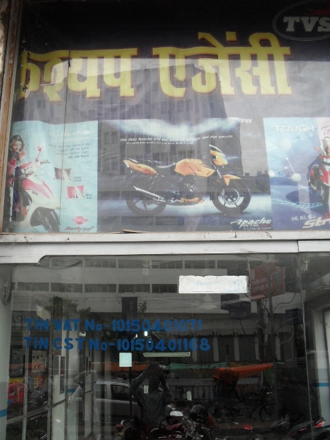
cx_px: 165
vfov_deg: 49.0
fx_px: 483
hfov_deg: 37.7
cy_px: 220
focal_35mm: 38
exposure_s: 1/250
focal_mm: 6.3
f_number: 2.8
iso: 80
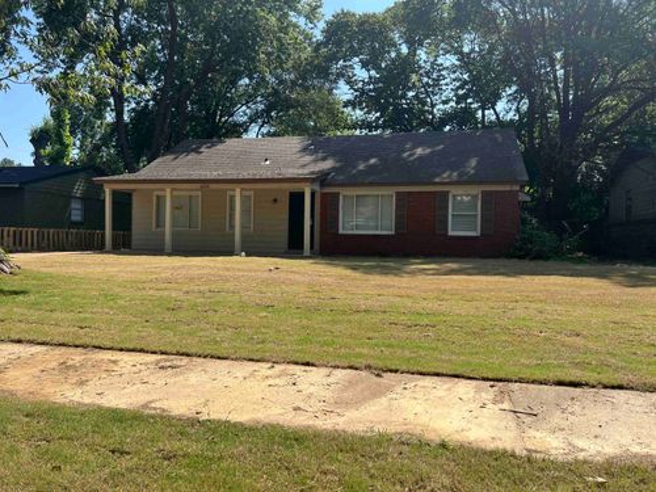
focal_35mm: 26
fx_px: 493
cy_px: 246
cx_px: 328
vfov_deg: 53.1
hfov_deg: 67.3
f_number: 1.5
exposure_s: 1/2695
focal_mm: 5.7
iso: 50
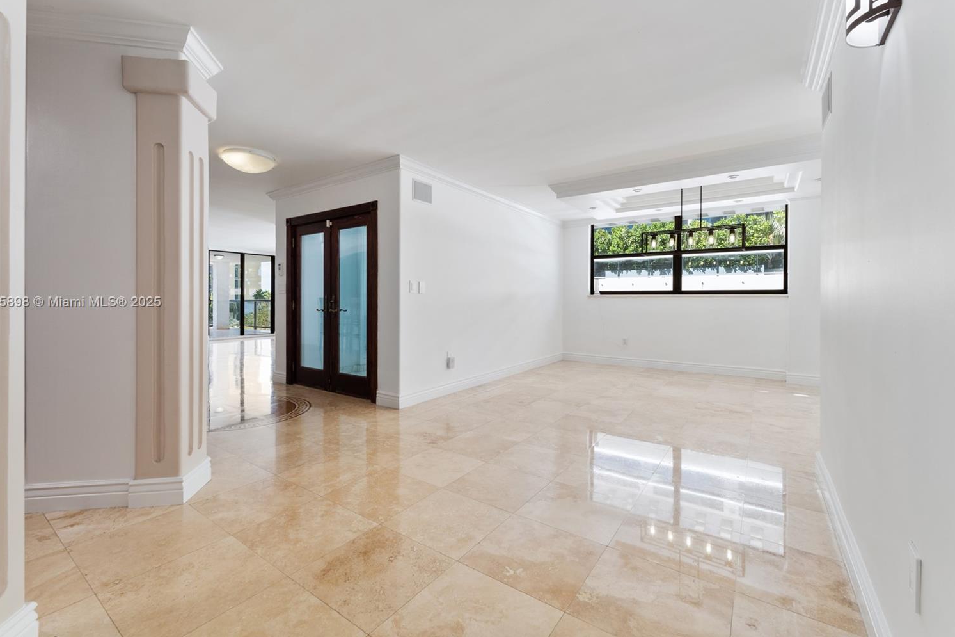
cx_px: 468
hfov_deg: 100.4
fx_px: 398
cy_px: 303
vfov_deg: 77.3
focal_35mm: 15
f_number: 9
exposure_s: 1/15
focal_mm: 14
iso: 400
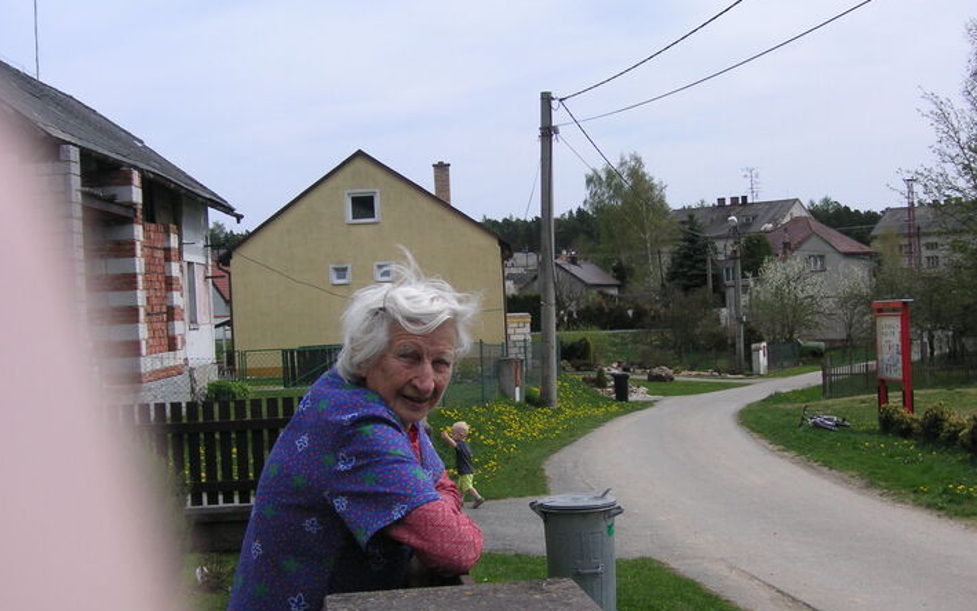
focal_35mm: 55
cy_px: 327
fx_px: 1464
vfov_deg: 23.5
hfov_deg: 36.9
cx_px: 473
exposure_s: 1/180
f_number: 8
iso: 50
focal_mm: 7.6
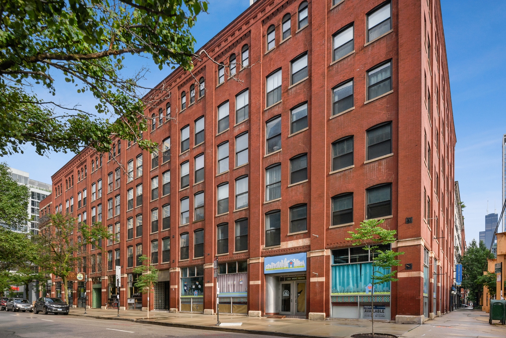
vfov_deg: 64.6
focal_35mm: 19
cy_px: 169
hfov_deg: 86.9
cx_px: 253
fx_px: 267
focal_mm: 19
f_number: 8
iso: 400
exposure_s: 1/500
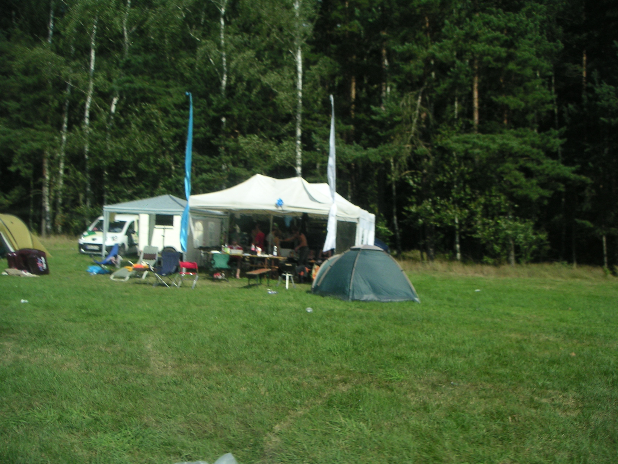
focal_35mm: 38
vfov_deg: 37.7
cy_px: 232
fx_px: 678
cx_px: 309
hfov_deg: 49.0
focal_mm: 6
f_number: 6.7
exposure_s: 1/180
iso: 50
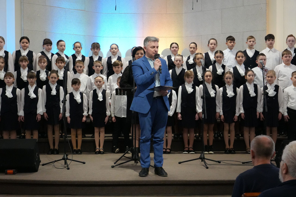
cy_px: 98
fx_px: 542
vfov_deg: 20.6
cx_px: 148
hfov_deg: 30.5
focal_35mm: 66
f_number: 9
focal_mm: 44
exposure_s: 1/80
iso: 6400
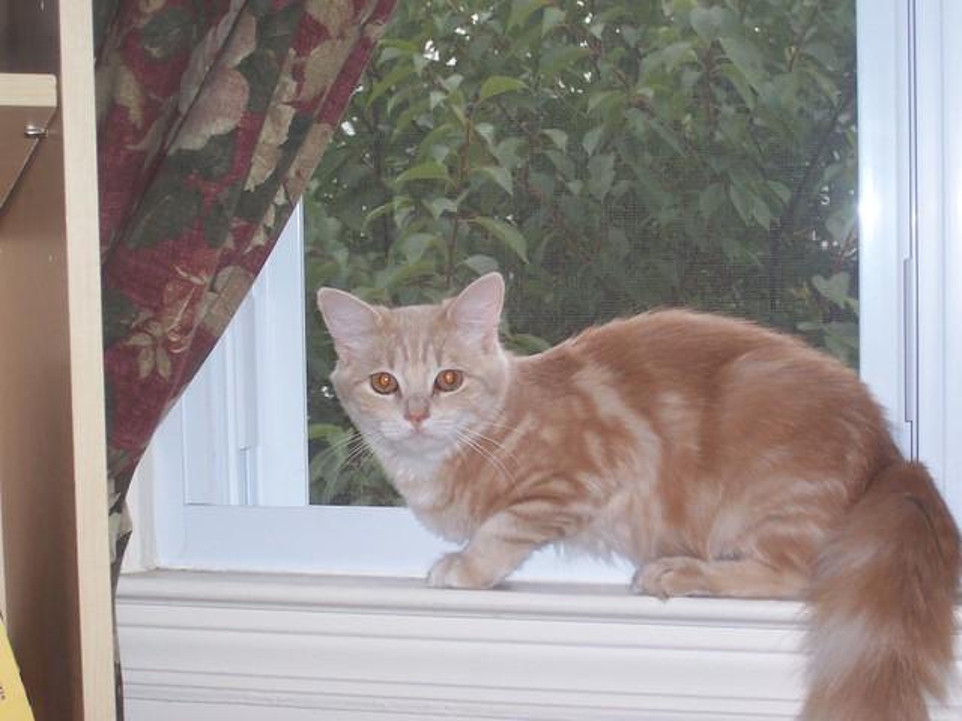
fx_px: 1973
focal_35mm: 71
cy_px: 360
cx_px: 481
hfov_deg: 27.4
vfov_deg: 20.7
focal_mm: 10.8
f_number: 4
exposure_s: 1/90
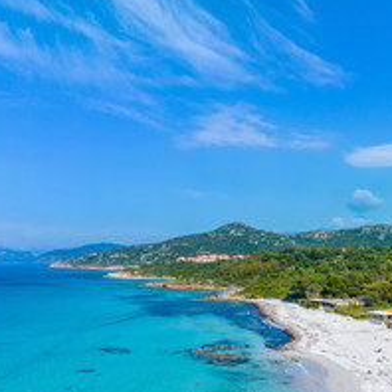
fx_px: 512
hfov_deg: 41.5
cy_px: 255
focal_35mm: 40
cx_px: 249
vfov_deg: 41.4
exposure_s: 1/200
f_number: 11
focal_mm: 12.3
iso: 100
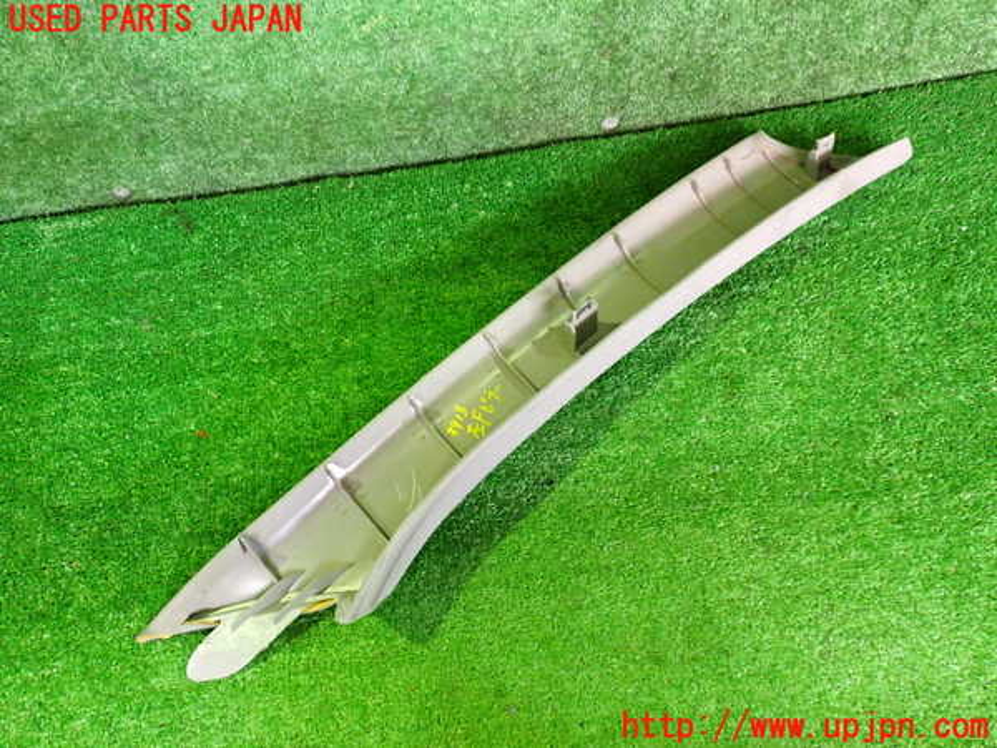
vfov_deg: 46.8
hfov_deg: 60.0
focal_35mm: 30
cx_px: 498
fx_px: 864
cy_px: 374
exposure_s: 1/30
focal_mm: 5.4
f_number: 2.3
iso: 640
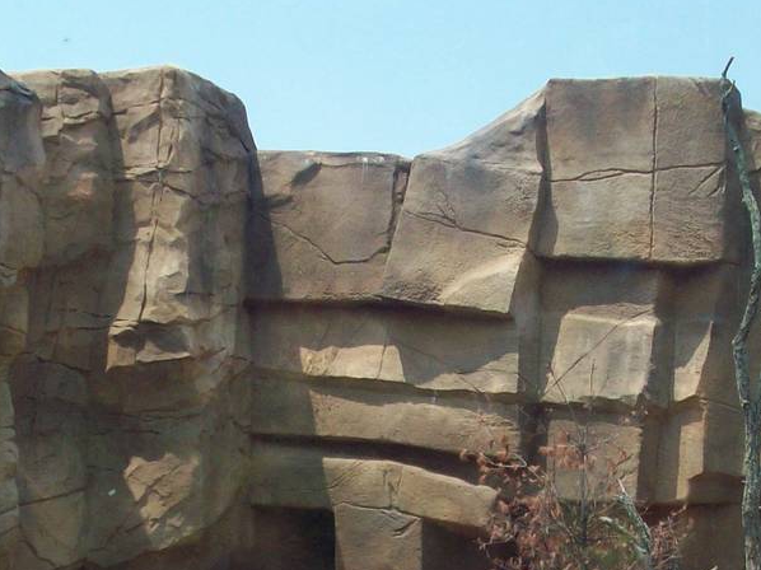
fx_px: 2176
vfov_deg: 14.4
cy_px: 710
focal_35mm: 99
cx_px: 424
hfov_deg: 19.8
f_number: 5.6
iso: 80
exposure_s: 1/228
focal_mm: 6.2
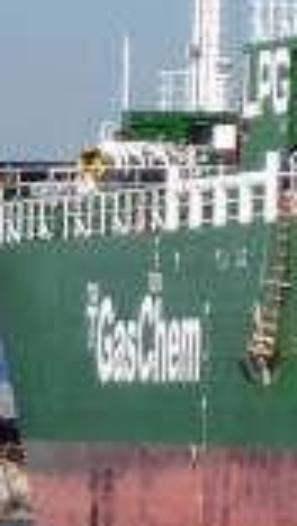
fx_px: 8745
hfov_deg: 1.9
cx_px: 837
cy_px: -138
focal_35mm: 626
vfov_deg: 3.4
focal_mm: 19.1
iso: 100
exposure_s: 1/1000
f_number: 4.7
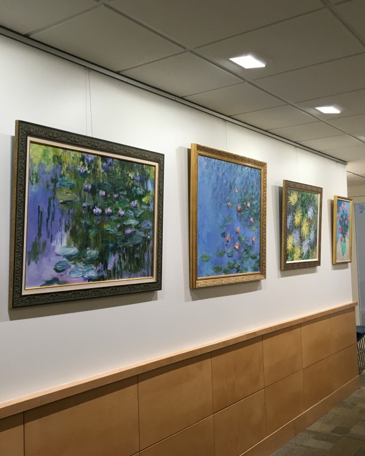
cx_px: 101
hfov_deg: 38.3
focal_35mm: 38
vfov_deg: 47.9
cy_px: 228
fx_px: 513
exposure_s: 1/30
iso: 32
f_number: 2.2
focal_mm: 4.15
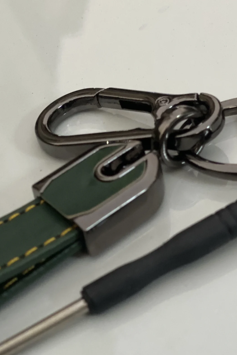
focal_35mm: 88
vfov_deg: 23.1
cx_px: 120
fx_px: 869
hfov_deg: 15.5
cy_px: 190
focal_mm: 6
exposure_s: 1/33
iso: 320
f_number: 2
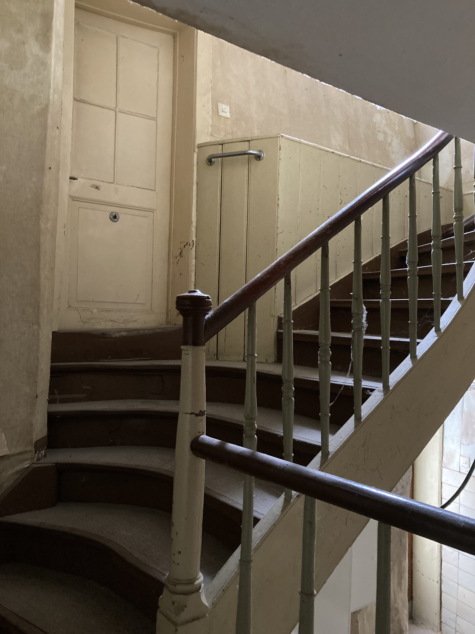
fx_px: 512
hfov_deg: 49.7
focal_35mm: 28
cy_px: 317
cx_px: 238
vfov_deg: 63.4
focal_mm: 3.99
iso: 640
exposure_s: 1/23
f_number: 1.8
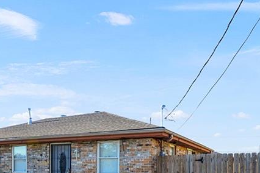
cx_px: 100
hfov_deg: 52.7
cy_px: 167
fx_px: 260
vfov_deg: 34.1
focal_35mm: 36
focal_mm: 10
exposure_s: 1/250
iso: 400
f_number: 11
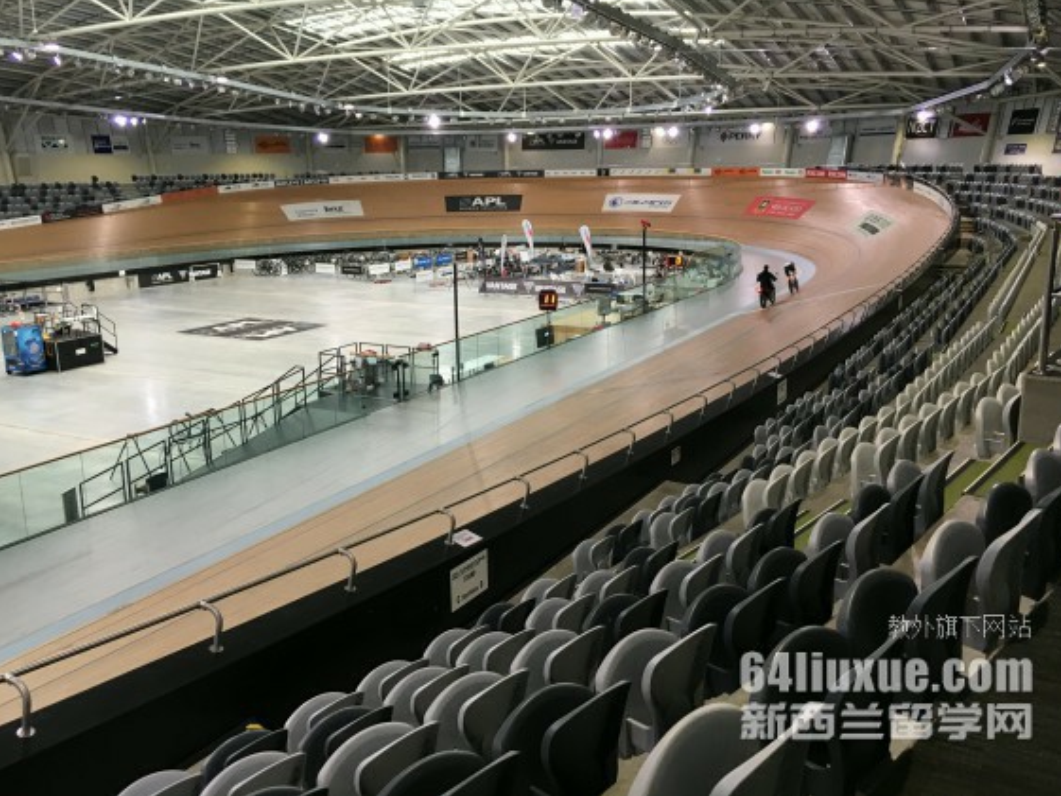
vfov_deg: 45.4
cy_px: 372
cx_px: 535
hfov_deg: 58.3
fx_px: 950
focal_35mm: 31
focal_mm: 4.15
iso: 40
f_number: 2.2
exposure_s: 1/33
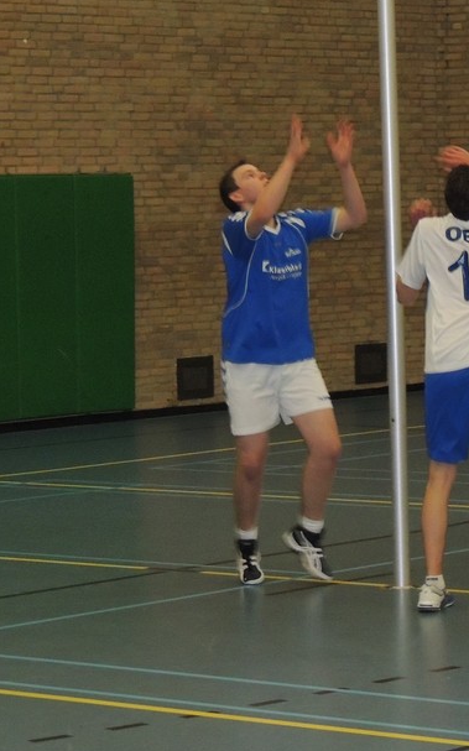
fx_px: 3295
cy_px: 349
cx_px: 510
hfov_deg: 8.1
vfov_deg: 13.0
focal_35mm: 161
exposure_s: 1/60
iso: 800
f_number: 4.1
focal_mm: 16
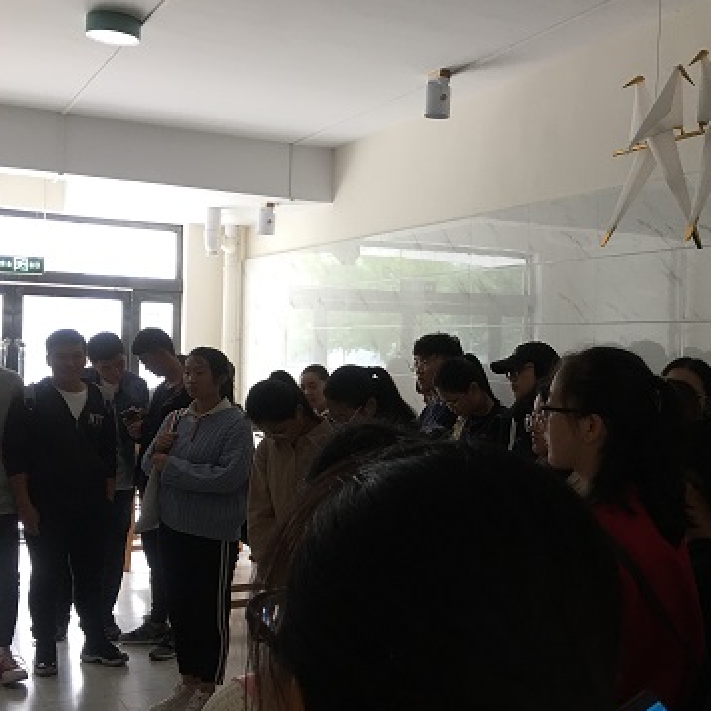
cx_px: 518
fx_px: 1069
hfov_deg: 36.1
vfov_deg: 36.8
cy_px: 376
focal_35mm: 46
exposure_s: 1/33
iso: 32
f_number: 2.2
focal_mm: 4.15
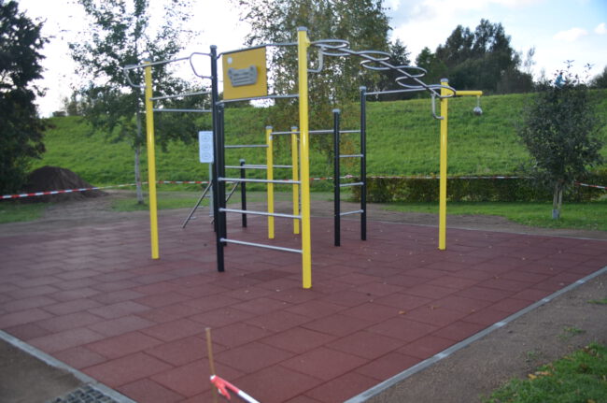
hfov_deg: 53.2
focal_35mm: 36
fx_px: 606
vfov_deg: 36.7
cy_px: 202
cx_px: 304
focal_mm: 24
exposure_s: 1/250
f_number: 4
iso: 100
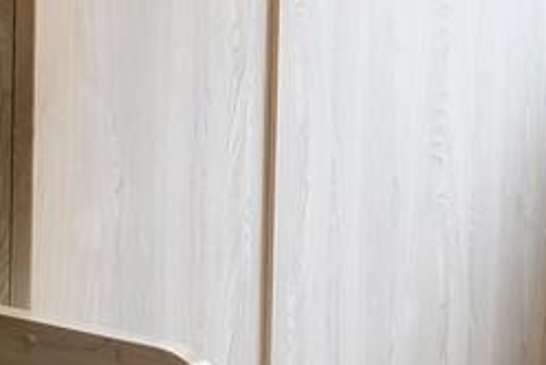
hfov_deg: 11.7
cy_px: -352
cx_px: 4
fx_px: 2642
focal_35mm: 174
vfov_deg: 7.6
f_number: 3.5
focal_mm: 16
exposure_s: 1/30
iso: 640
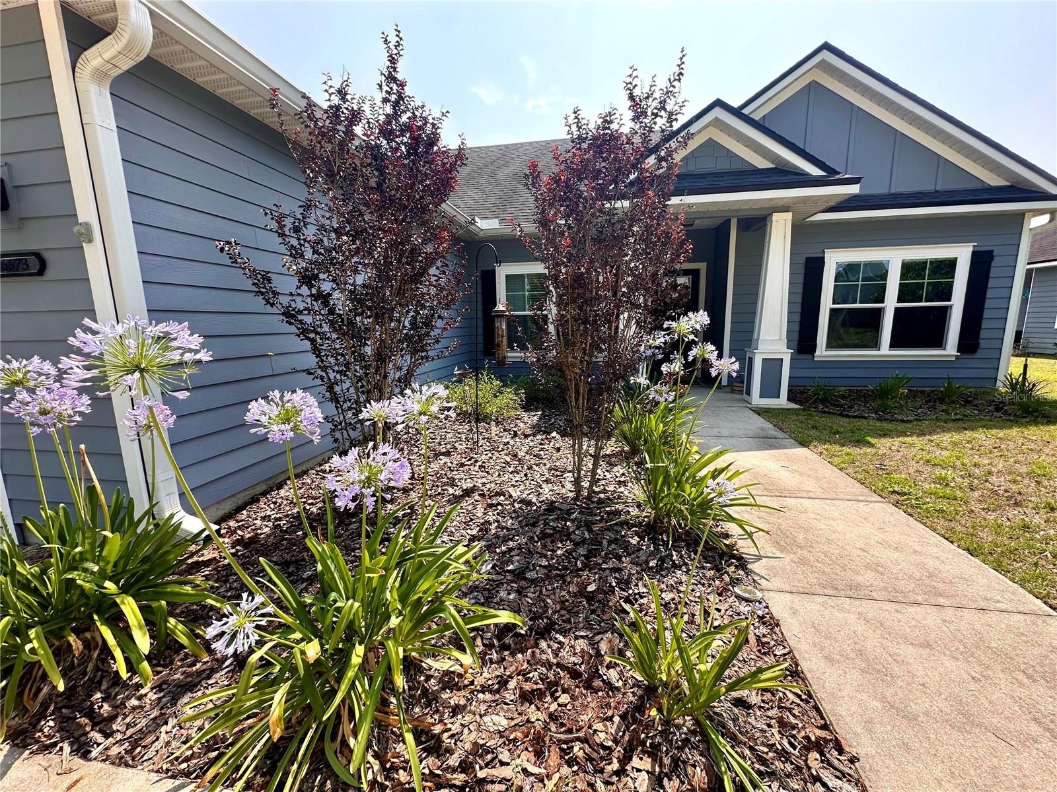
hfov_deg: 102.1
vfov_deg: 85.7
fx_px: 427
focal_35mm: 14
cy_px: 396
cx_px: 528
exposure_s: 1/520
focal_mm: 2.22
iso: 40
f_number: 2.2
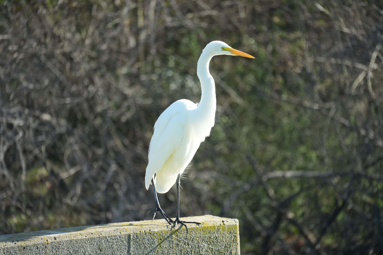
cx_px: 192
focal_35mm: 300
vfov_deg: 4.6
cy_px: 128
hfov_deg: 6.9
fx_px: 3191
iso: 640
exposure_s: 1/400
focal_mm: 300
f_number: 7.1
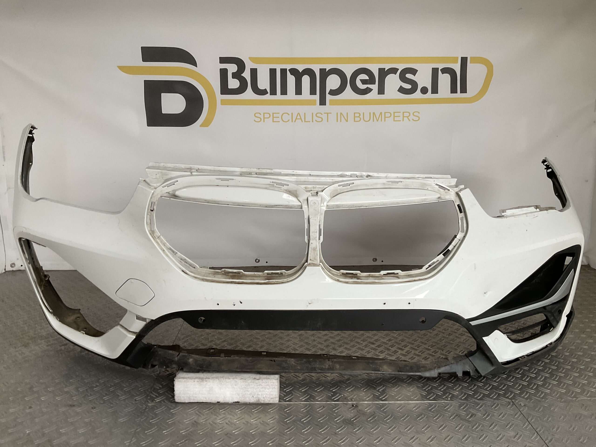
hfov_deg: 61.7
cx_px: 298
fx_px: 499
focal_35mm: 29
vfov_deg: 48.2
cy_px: 224
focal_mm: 3
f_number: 1.8
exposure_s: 1/50
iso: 40
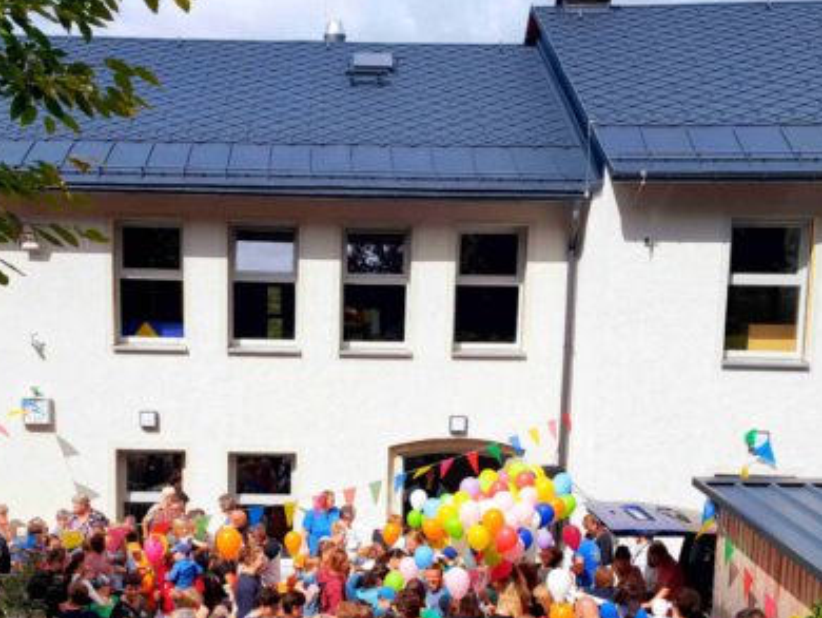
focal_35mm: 40
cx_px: 335
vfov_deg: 35.3
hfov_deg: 46.5
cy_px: 449
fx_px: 950
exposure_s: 1/2597
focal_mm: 4
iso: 40
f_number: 1.8
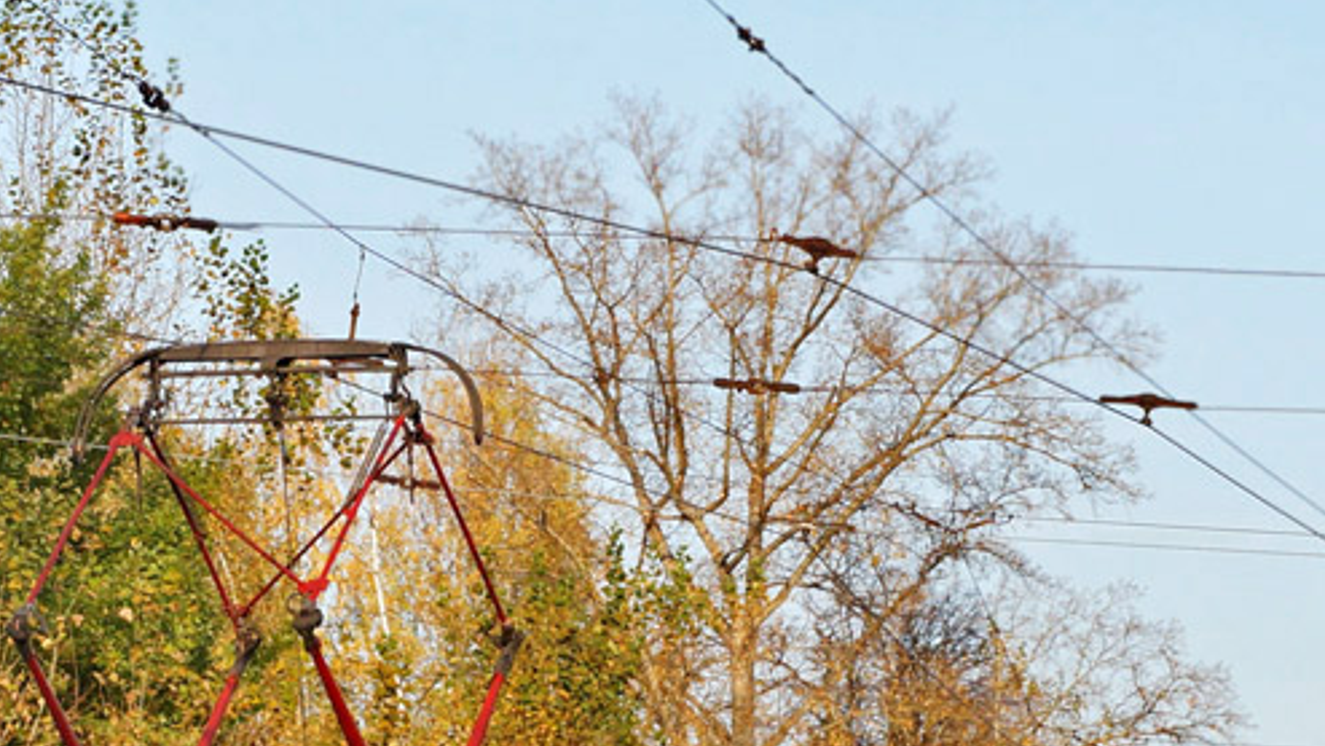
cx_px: 341
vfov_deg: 5.3
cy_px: 832
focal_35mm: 229
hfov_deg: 9.4
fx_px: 8046
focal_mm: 60
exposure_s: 1/1250
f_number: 7.1
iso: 400
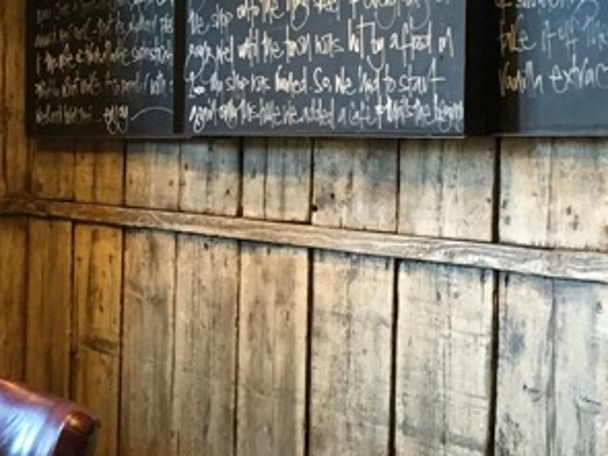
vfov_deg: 23.4
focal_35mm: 61
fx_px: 1071
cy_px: 42
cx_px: 175
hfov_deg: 31.3
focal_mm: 4.15
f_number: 2.2
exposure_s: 1/33
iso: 200
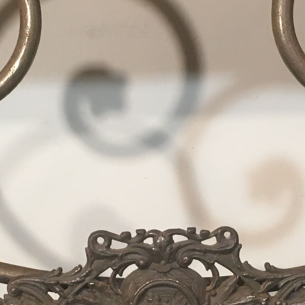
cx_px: 156
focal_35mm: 98
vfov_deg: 17.4
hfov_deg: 17.7
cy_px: 291
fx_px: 977
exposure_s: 1/33
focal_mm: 4.15
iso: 125
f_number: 2.2
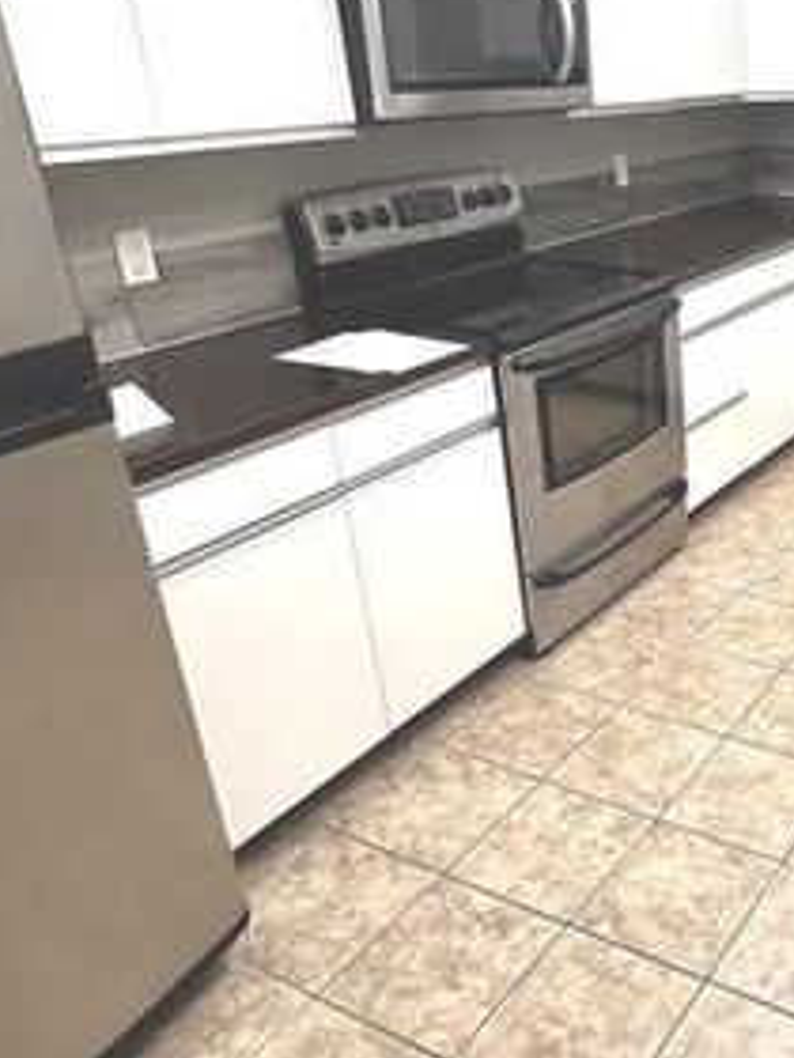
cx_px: 847
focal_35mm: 31
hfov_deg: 38.6
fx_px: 948
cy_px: 448
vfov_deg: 58.1
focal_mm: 1.57
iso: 125
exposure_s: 1/60
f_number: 1.8
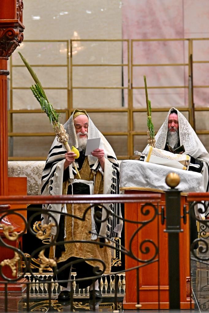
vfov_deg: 18.9
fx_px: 941
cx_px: 104
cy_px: 156
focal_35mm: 108
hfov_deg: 12.7
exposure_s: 1/320
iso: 200
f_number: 2.8
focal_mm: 72
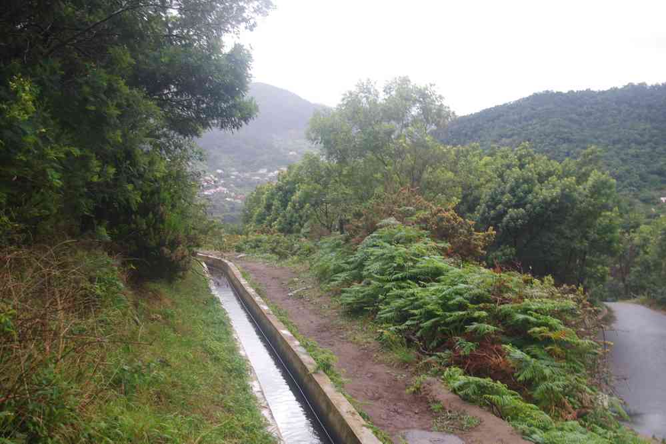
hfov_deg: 53.1
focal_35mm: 36
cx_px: 333
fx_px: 666
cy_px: 222
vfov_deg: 36.9
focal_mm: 24
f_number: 5.6
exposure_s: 1/50
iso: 400
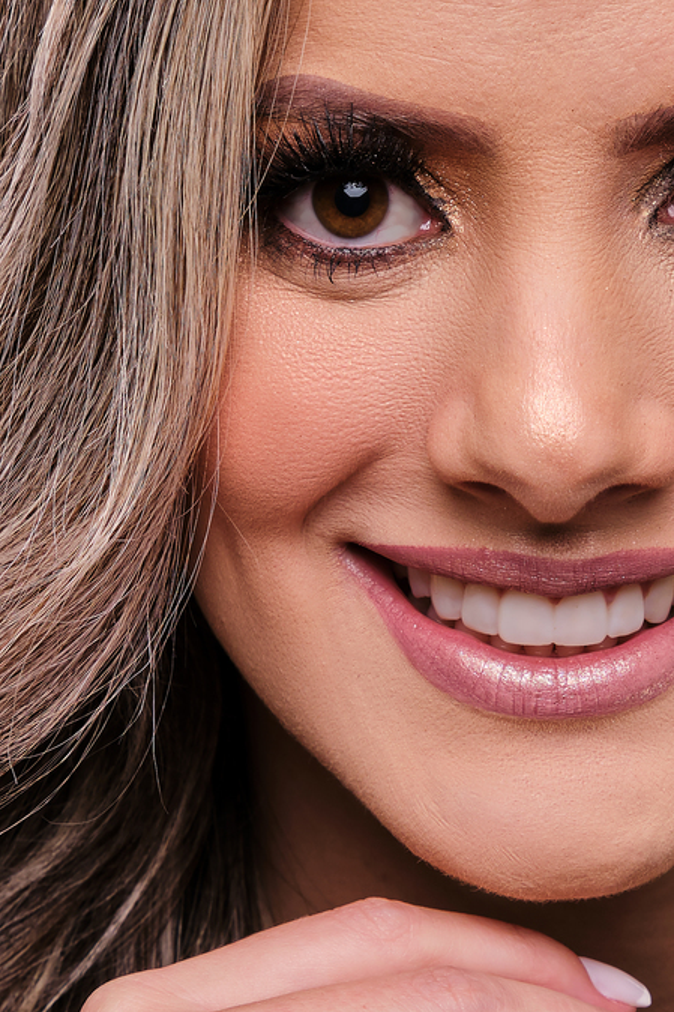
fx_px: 6153
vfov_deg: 9.4
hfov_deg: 6.3
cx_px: 443
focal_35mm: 219
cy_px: 784
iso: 160
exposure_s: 1/125
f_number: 8
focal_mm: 54.5
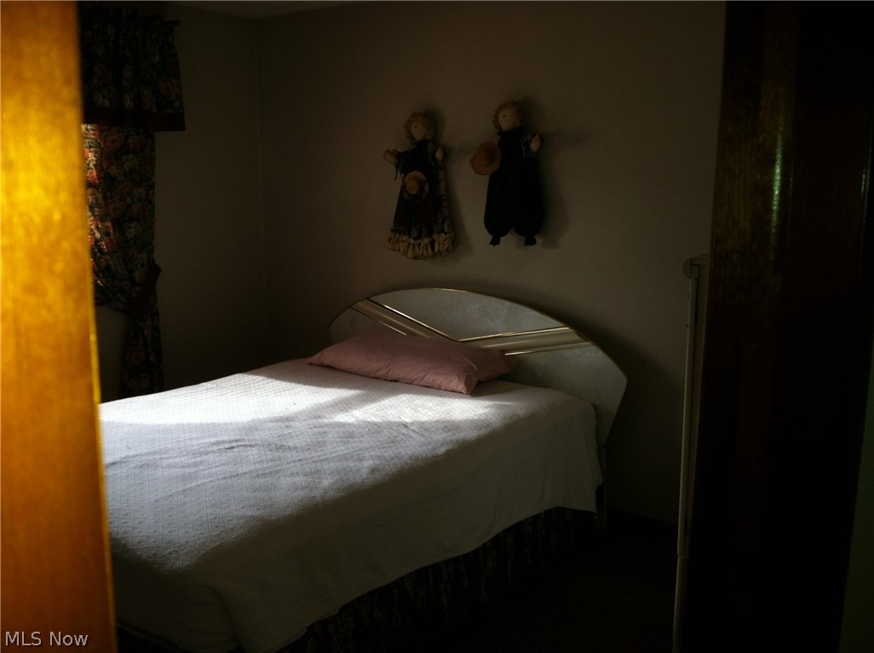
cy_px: 326
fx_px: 882
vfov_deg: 40.6
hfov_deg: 52.7
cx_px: 437
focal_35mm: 35
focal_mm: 3.85
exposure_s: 1/18
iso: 80
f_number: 2.8
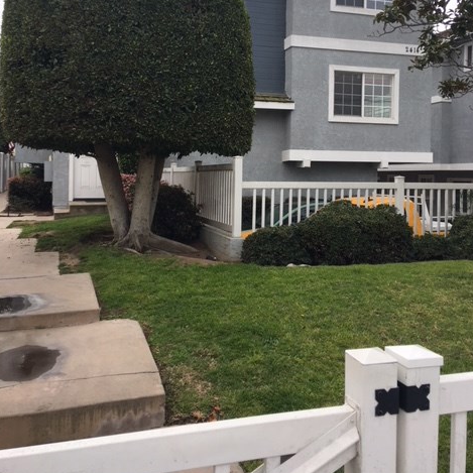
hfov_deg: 47.2
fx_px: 541
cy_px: 178
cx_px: 240
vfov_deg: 46.8
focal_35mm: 35
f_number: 2.2
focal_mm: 4.15
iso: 25
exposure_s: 1/836
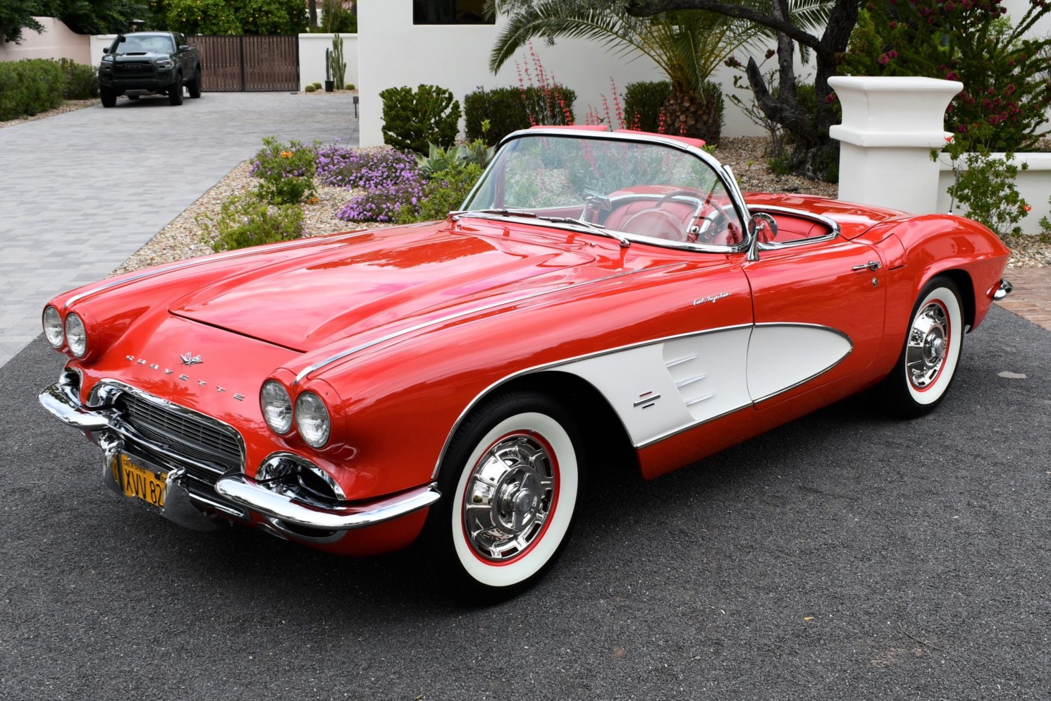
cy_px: 350
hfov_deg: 61.9
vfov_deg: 43.6
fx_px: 876
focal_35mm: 30
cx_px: 526
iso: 110
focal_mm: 20
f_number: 8
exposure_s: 1/250
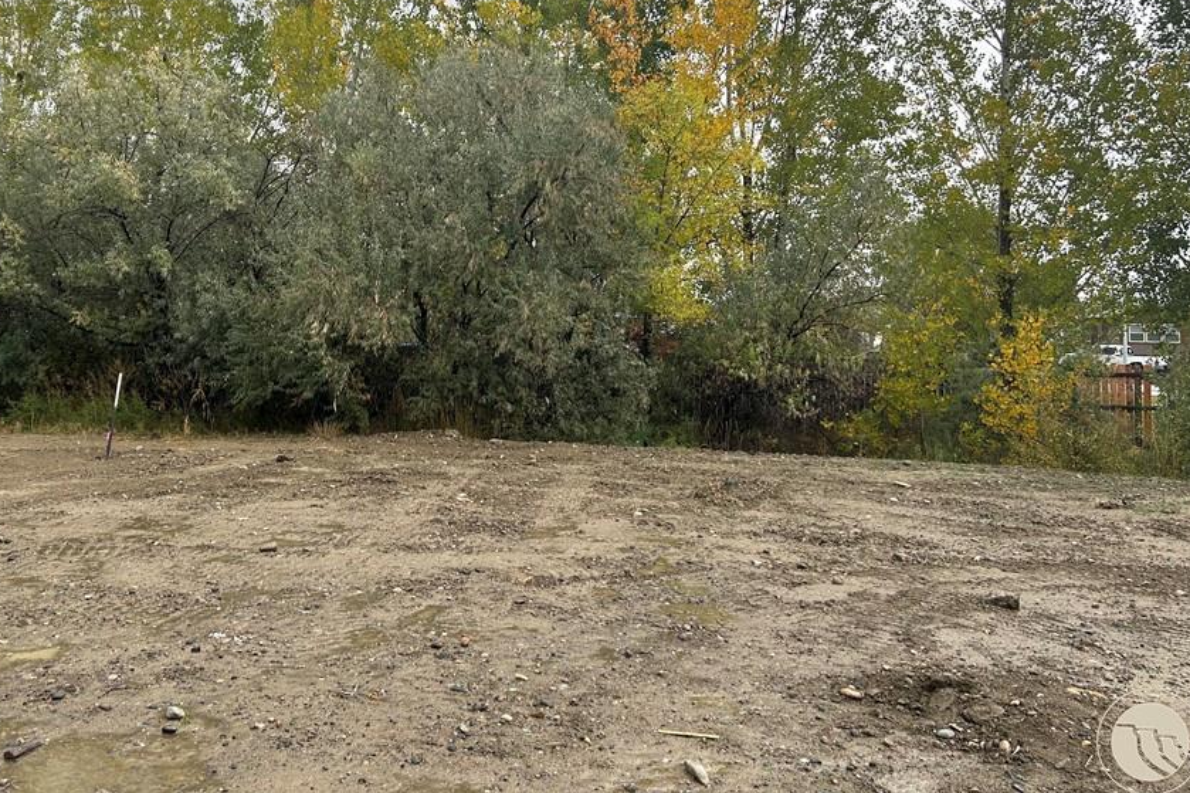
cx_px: 478
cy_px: 251
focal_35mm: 33
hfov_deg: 56.8
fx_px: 1091
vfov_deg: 39.4
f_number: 1.5
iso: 50
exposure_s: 1/743
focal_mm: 5.7
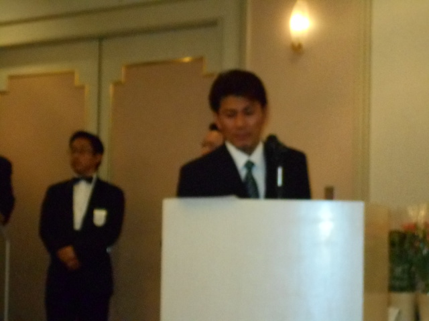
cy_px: 160
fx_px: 1611
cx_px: 214
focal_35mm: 130
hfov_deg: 15.2
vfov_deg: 11.4
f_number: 6.5
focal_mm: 23
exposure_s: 1/60
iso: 1600
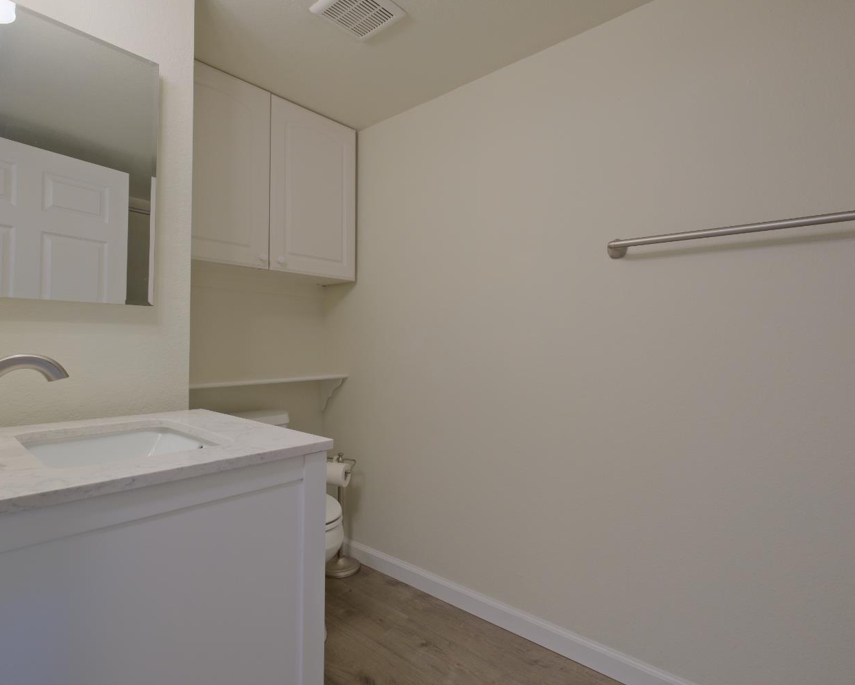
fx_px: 430
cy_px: 342
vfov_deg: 77.0
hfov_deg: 89.6
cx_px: 442
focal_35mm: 17
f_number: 8
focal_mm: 10
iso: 500
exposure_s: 1/8.5
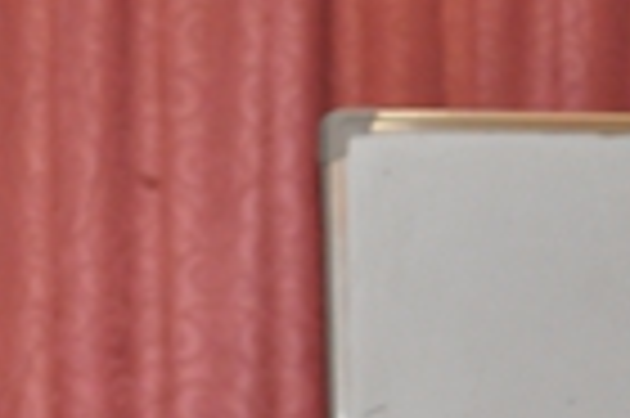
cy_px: 301
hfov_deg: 5.1
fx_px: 7023
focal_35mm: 402
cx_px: -166
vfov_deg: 3.4
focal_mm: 75
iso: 1600
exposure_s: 1/60
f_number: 5.3
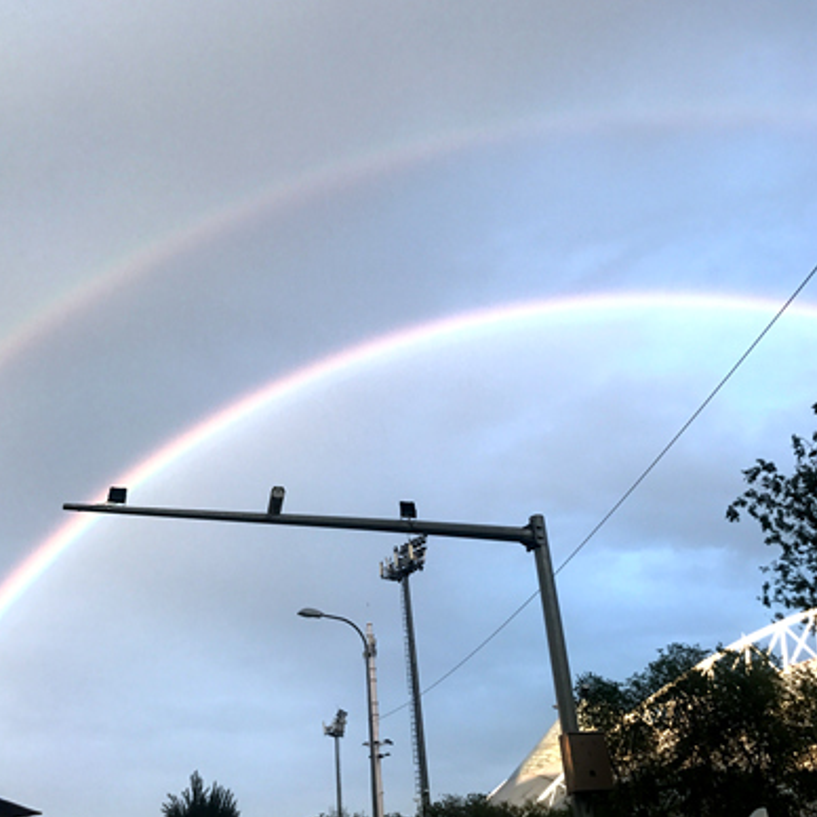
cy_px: 344
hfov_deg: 48.5
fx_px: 908
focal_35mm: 34
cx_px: 408
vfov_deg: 48.3
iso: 20
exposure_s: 1/251
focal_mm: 3.99
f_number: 1.8
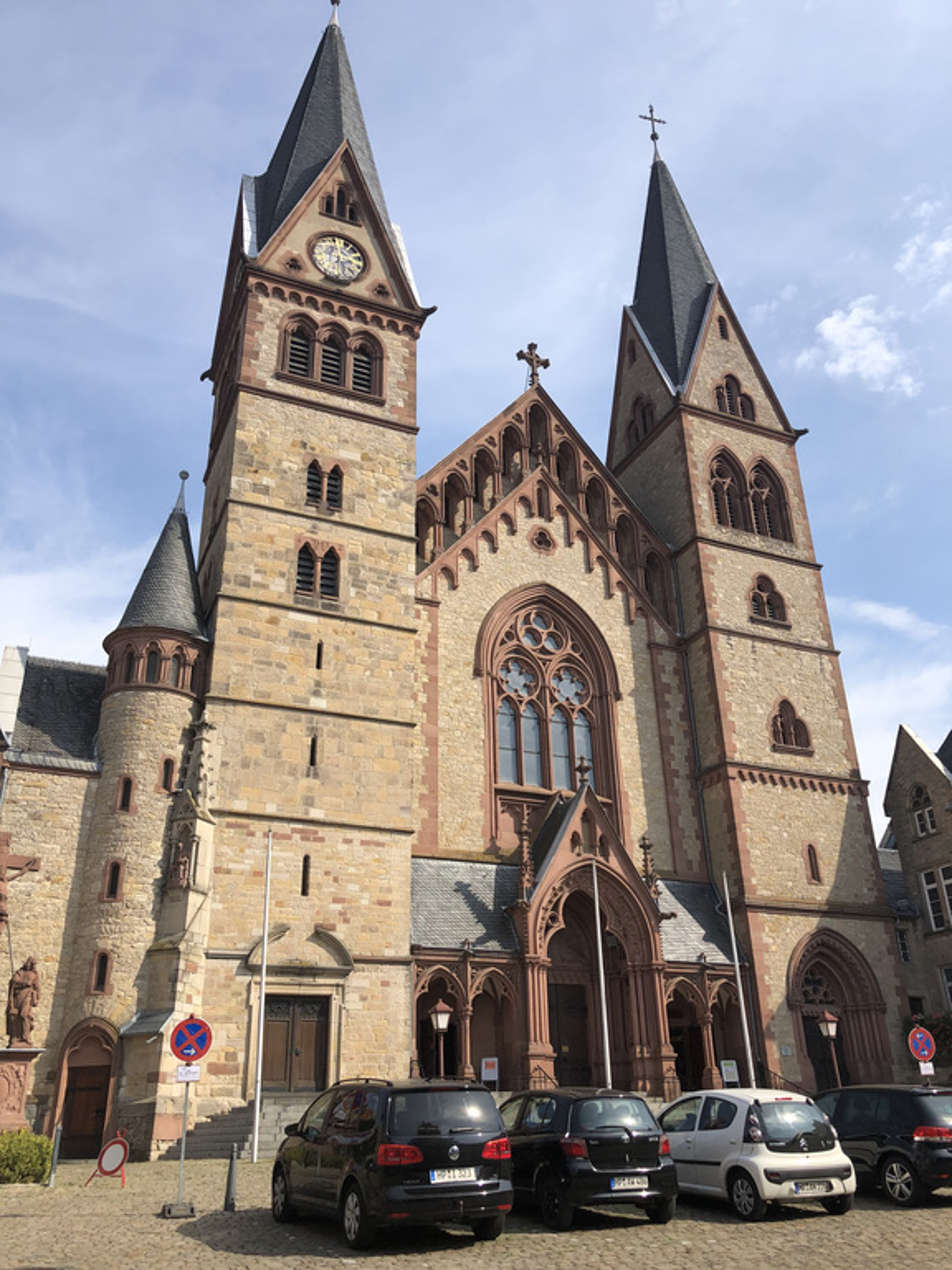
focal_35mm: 28
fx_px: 1027
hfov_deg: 49.7
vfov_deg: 63.4
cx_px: 476
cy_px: 635
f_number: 1.8
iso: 20
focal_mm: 3.99
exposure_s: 1/1919
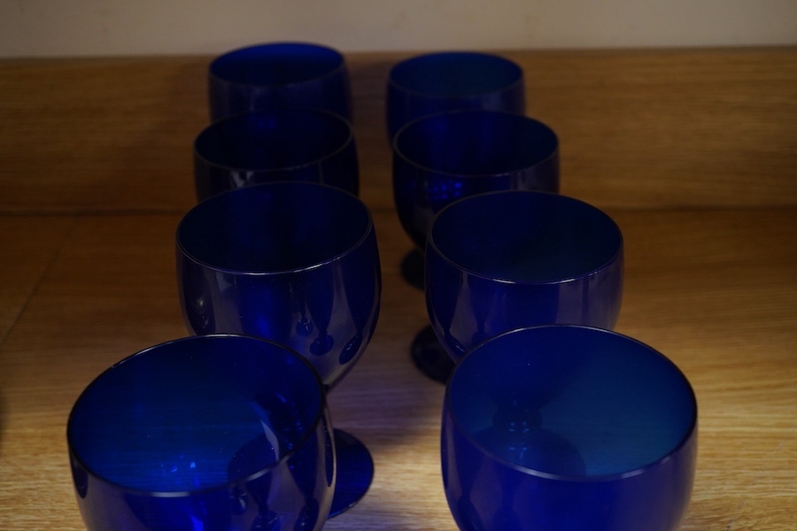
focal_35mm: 45
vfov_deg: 29.9
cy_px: 266
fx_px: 996
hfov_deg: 43.6
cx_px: 398
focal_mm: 30
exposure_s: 1/125
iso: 1250
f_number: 6.3
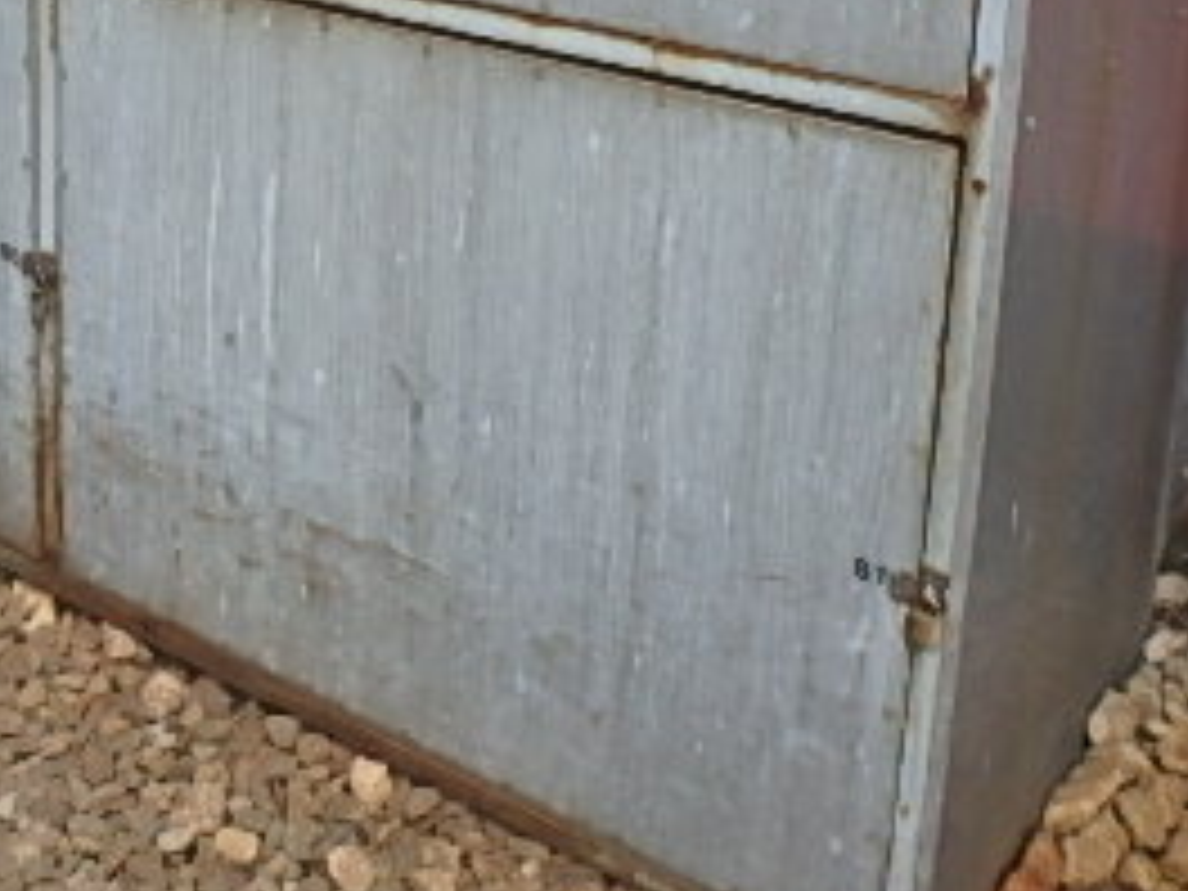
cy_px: -63
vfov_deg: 26.5
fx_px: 1750
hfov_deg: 37.4
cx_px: 486
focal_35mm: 51
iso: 200
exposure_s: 1/40
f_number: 3.5
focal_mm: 3.7
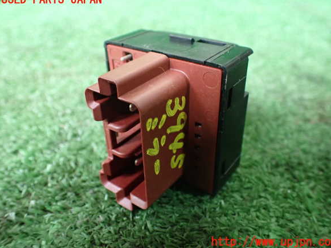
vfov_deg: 45.4
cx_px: 169
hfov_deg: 58.4
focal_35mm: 31
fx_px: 296
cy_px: 121
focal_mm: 5.4
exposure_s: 1/50
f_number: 2.3
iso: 800
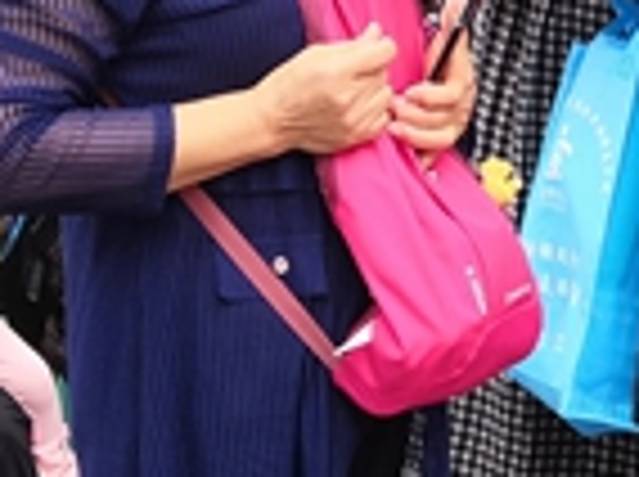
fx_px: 2248
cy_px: 36
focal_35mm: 122
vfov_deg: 12.0
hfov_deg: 16.0
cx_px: 531
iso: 50
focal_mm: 3.95
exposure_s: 1/100
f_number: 1.8
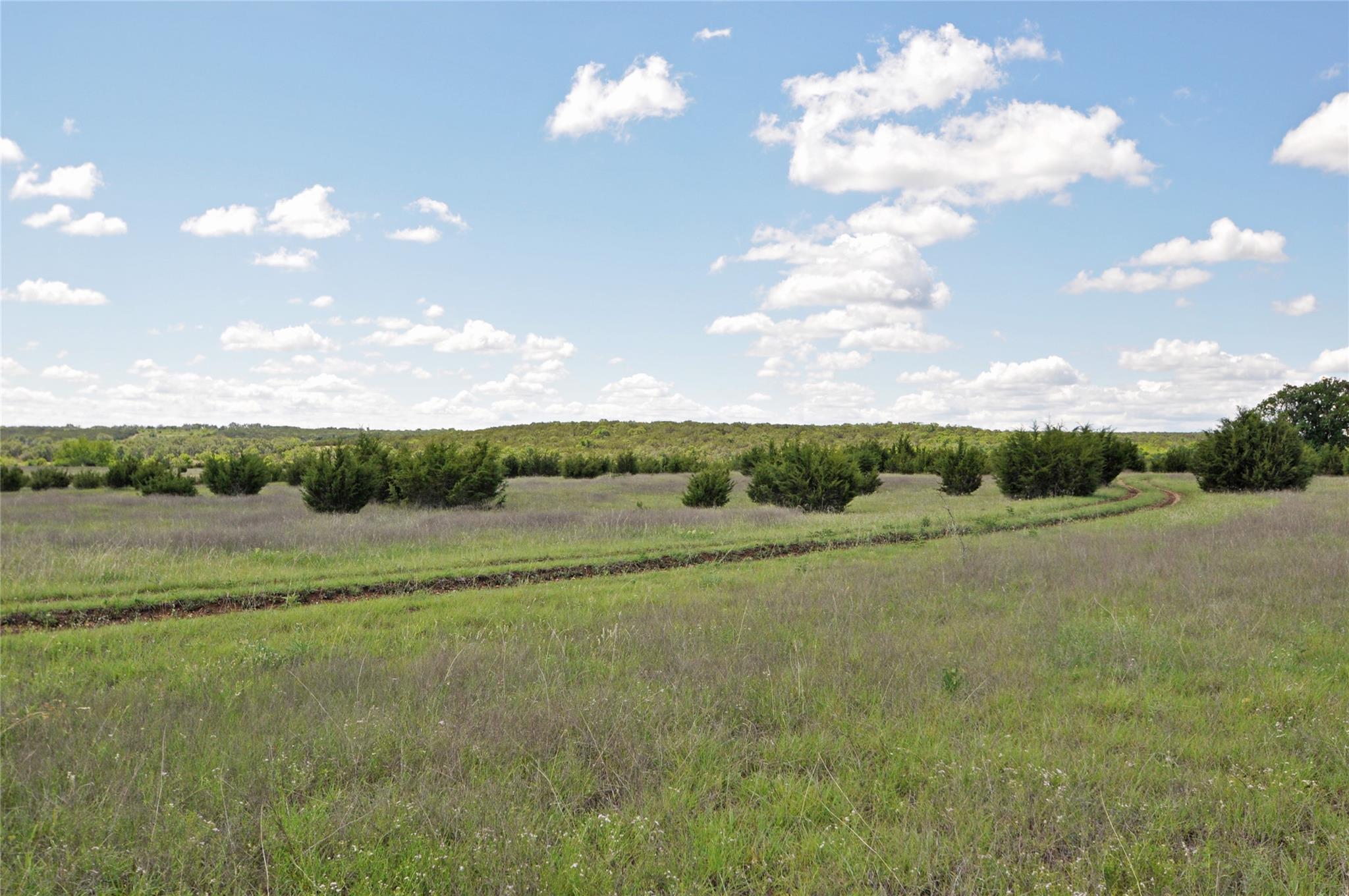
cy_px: 448
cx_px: 674
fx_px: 1123
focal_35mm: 30
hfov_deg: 62.0
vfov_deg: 43.5
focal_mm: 20
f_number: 6.3
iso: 250
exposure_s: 1/500
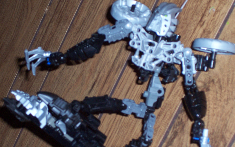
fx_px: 749
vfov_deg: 11.2
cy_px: 88
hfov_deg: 17.8
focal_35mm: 117
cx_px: 116
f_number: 4.6
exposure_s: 1/90
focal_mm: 16.8
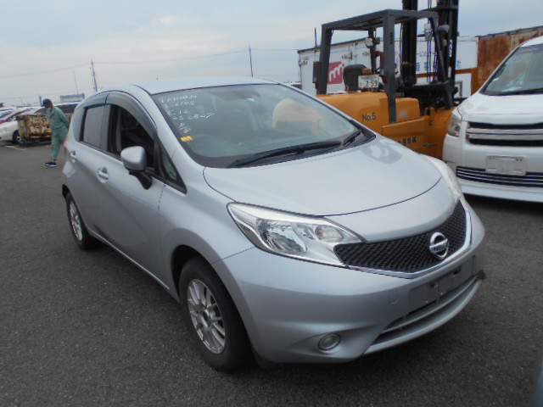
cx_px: 272
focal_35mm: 26
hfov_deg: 67.3
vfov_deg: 53.1
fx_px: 408
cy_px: 204
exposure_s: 1/1250
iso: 80
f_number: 3.2
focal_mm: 4.6
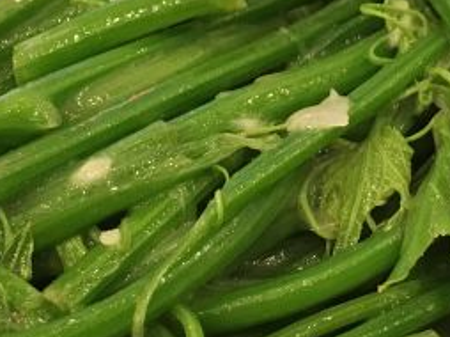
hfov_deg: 24.4
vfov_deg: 18.4
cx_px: 287
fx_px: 1039
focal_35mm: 80
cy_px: 136
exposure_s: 1/17
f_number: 2.2
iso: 250
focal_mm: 4.15
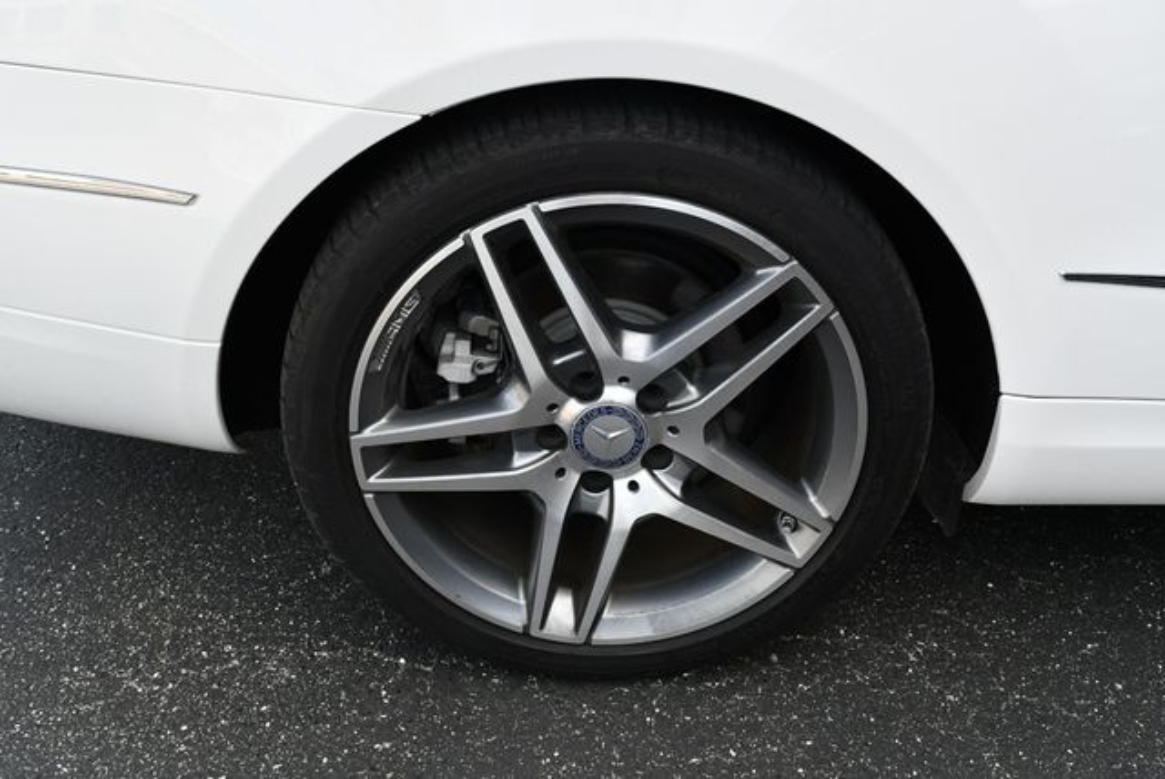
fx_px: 1166
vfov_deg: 36.9
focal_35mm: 36
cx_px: 582
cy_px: 390
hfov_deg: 53.1
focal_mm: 18
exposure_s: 1/250
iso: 200
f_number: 6.3
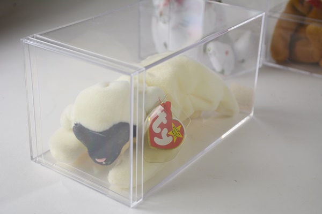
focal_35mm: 60
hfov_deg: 33.4
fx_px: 537
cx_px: 161
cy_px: 107
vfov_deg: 22.6
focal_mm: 40
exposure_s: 1/160
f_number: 5.6
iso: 200
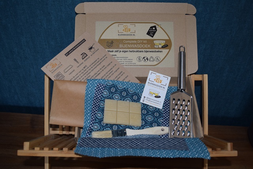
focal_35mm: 33
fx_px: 232
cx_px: 126
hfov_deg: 57.2
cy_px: 84
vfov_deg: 40.0
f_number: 4
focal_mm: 22
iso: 360
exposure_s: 1/60
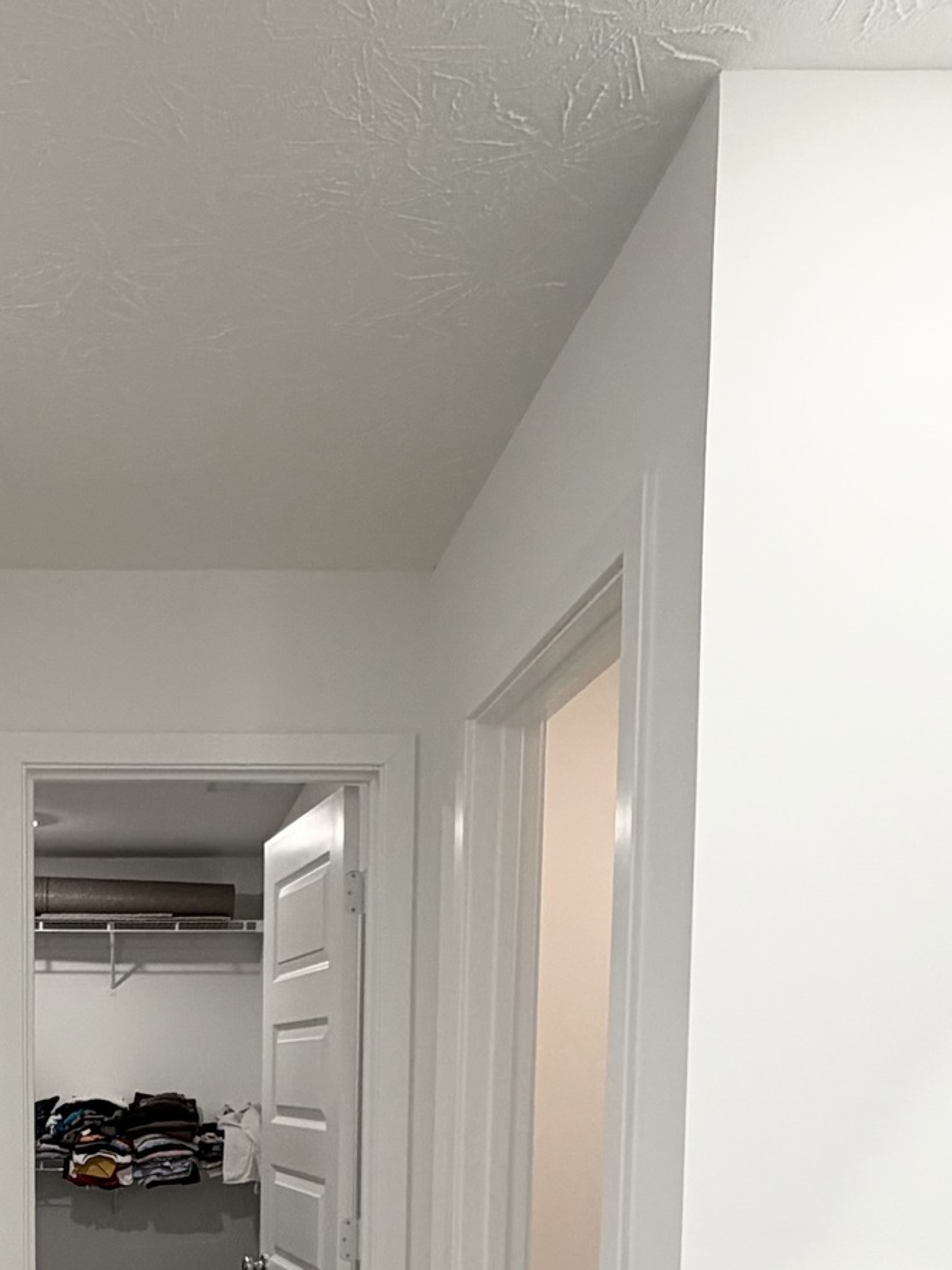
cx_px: 132
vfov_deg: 45.3
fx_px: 1320
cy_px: 1198
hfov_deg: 37.6
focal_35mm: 36
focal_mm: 2.22
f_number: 2.2
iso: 200
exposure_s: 1/120
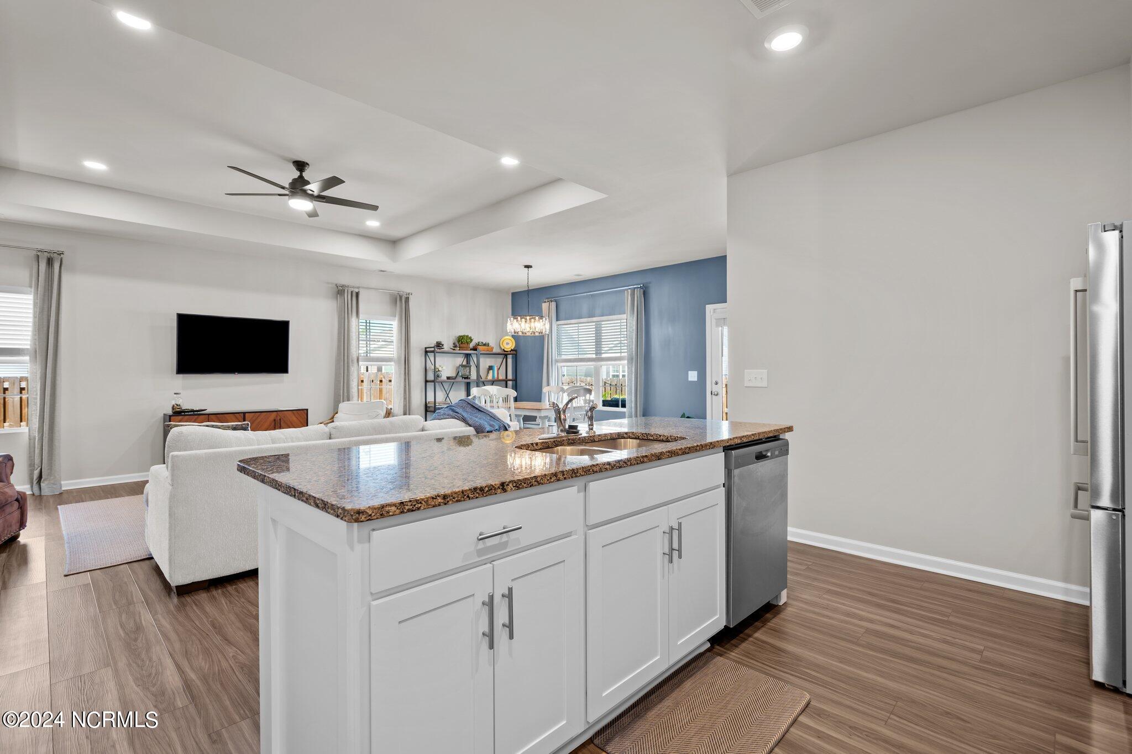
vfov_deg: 73.7
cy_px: 377
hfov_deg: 96.7
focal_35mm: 16
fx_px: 503
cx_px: 566
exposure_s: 1/5
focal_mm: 16
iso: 400
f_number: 4
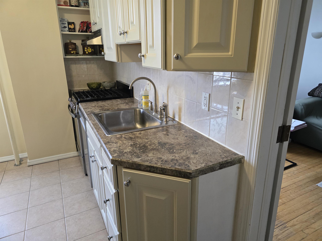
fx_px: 214
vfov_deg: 58.9
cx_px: 161
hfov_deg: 73.9
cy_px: 120
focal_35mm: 23
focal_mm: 6.3
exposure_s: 1/120
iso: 640
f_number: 1.7
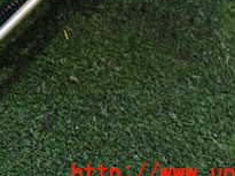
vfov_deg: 15.7
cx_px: -14
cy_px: -70
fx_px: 596
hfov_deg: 21.3
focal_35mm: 88
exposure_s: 1/60
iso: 800
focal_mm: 5.4
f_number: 2.3
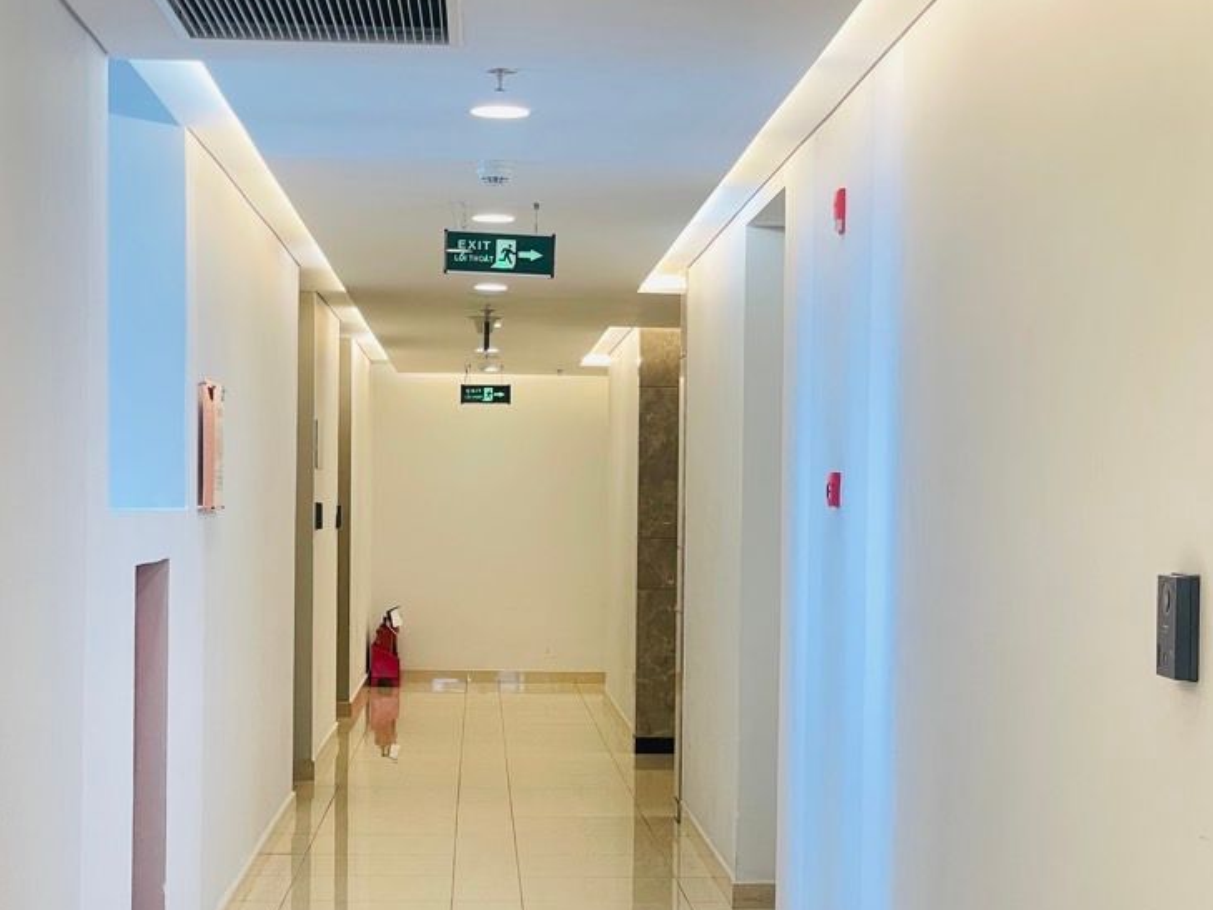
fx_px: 2558
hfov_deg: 26.7
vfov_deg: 20.1
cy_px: 599
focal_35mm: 73
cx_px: 637
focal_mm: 6
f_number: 2
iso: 125
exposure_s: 1/50
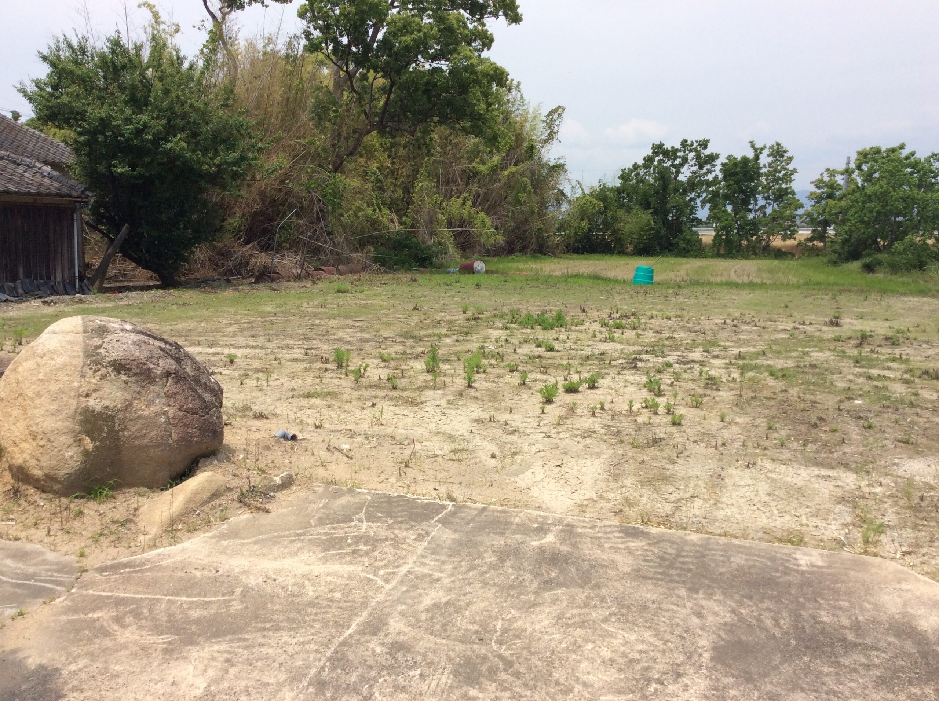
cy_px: 350
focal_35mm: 32
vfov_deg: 44.1
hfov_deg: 56.9
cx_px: 470
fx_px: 867
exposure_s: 1/2203
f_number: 2.4
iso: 32
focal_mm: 3.3
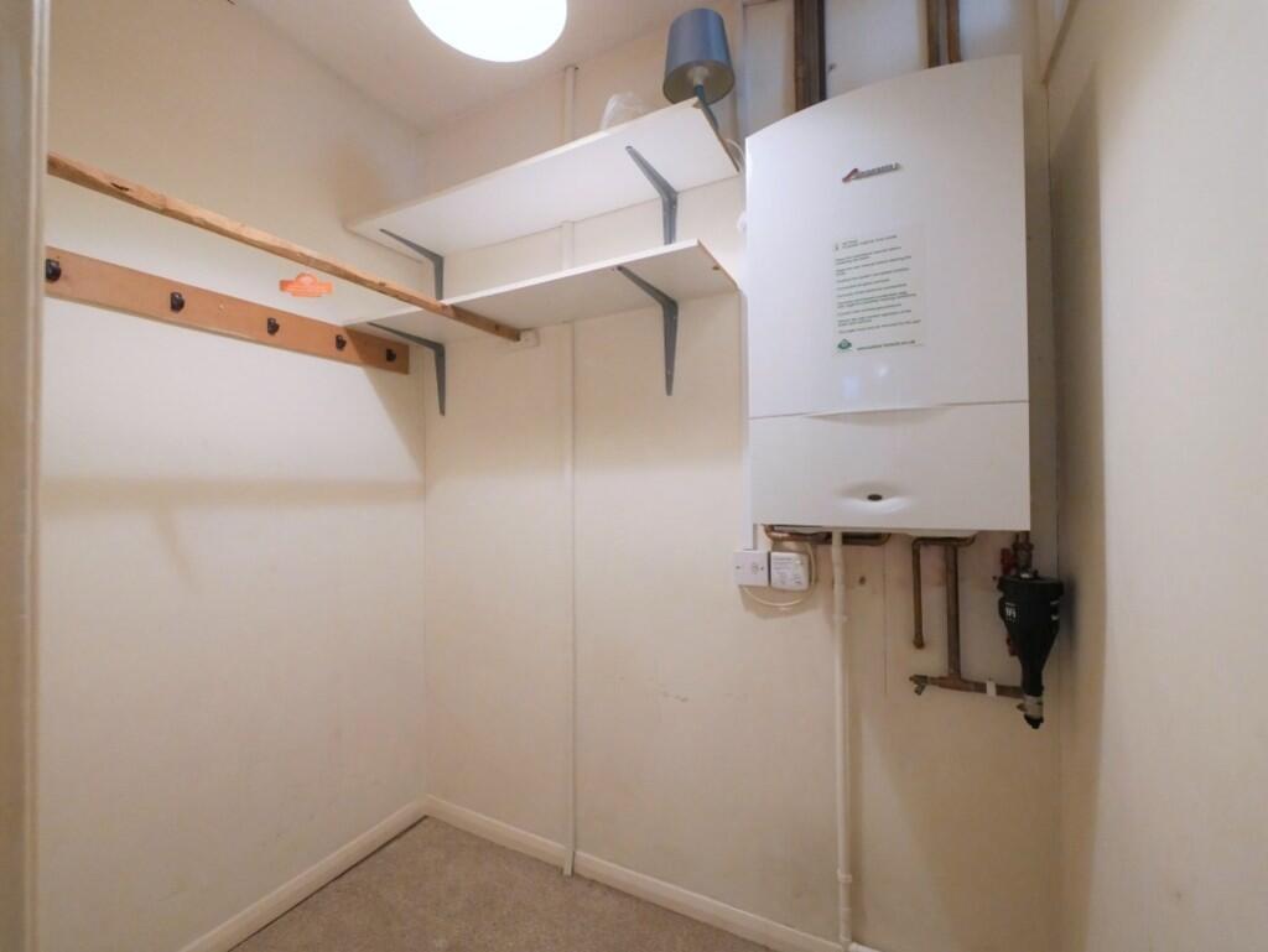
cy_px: 476
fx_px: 513
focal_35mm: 14
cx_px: 634
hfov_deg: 102.0
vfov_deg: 85.7
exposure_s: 1/60
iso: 2500
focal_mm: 7
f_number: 4
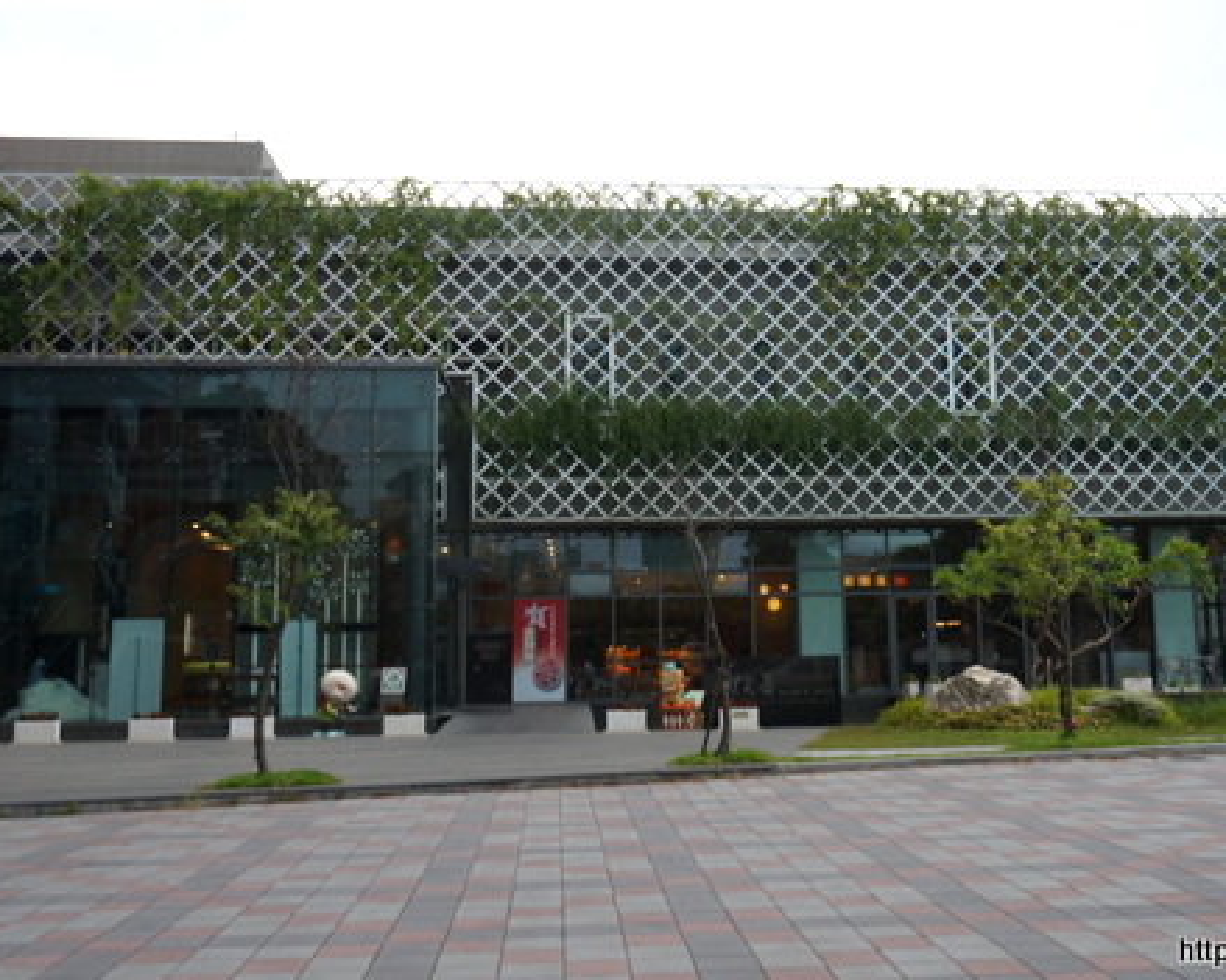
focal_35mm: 41
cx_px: 737
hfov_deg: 44.6
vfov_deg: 36.4
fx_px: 1487
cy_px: 412
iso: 200
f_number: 8
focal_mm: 20
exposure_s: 1/100
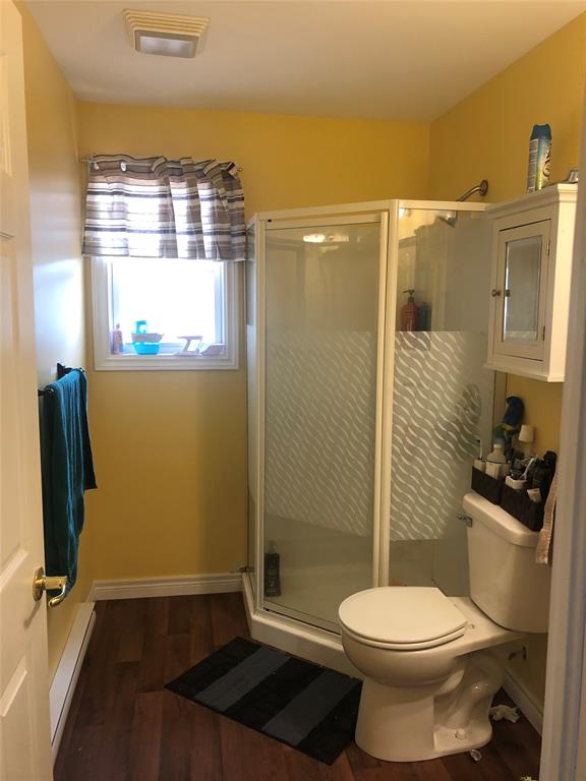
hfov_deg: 49.7
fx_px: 632
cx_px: 293
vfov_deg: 63.4
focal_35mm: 28
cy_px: 390
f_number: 1.8
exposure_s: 1/24
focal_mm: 3.99
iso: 40
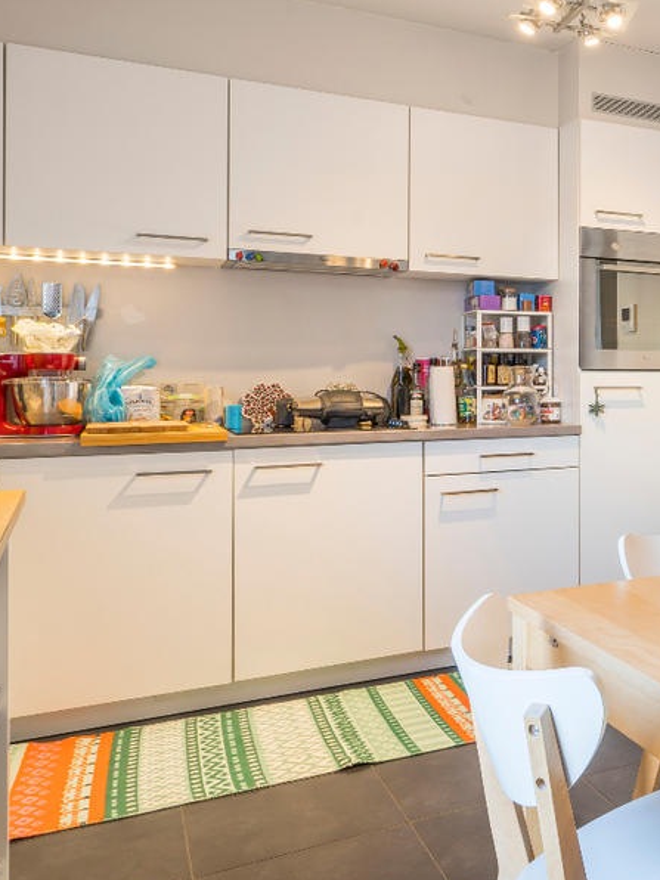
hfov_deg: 30.8
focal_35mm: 37
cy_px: 354
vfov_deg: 49.8
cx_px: 845
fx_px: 941
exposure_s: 1/1.25
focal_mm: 17
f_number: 11
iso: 100
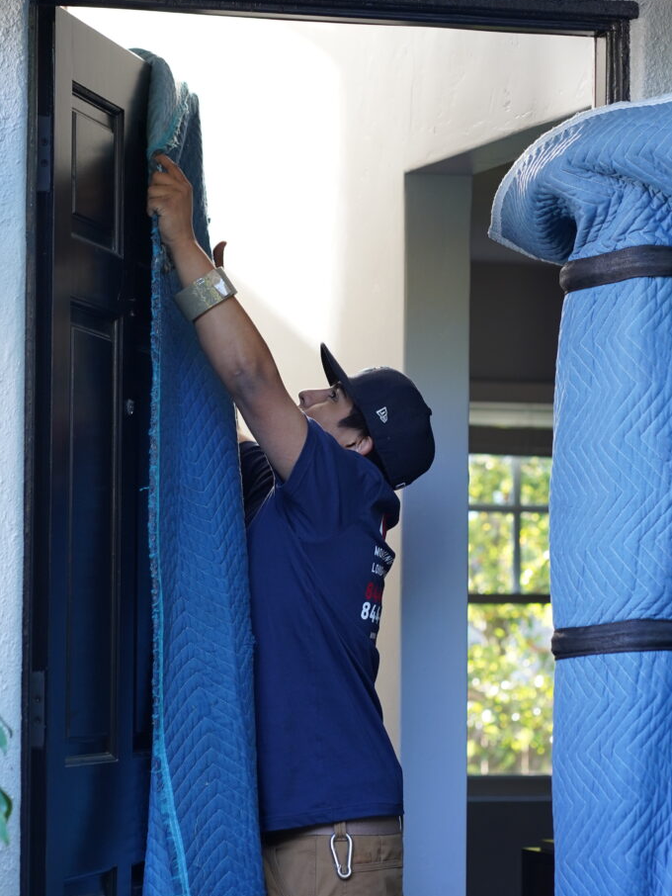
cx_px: 336
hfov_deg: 10.8
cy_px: 468
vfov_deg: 14.3
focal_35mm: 138
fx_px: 3570
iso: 800
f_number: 4
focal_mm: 85
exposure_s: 1/160
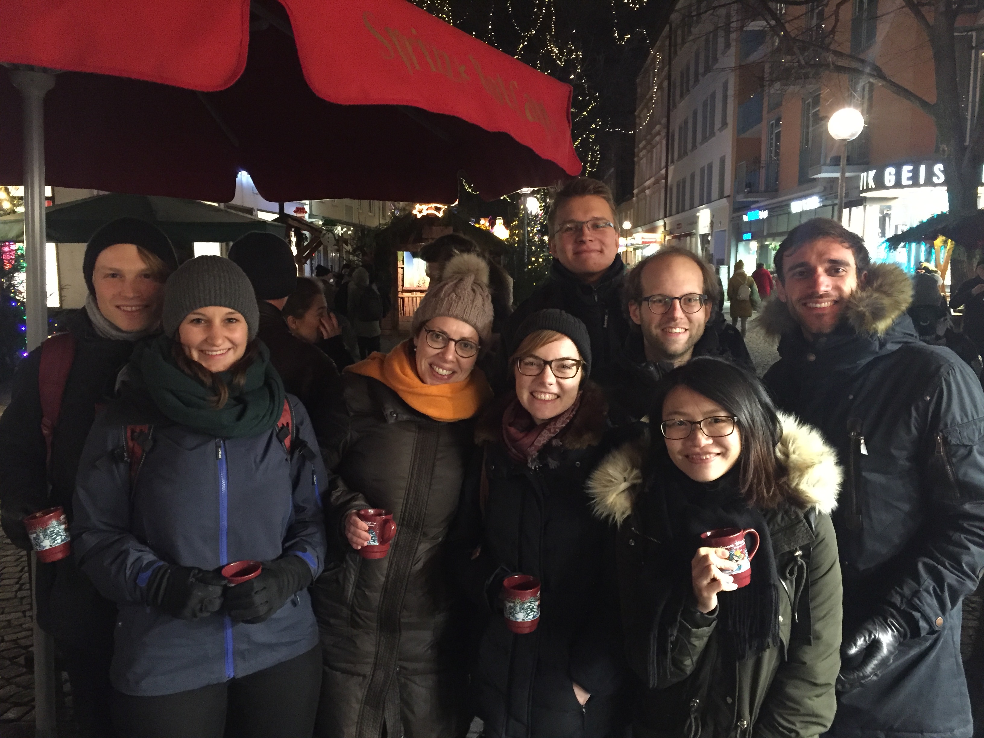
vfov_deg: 48.2
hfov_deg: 61.7
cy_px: 369
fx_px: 824
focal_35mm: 29
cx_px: 492
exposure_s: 1/17
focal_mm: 4.15
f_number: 2.2
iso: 400
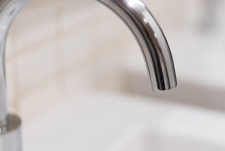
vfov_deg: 16.9
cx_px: 177
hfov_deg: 24.7
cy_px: 73
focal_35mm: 81
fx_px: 507
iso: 100
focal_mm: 35
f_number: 1.4
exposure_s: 1/100
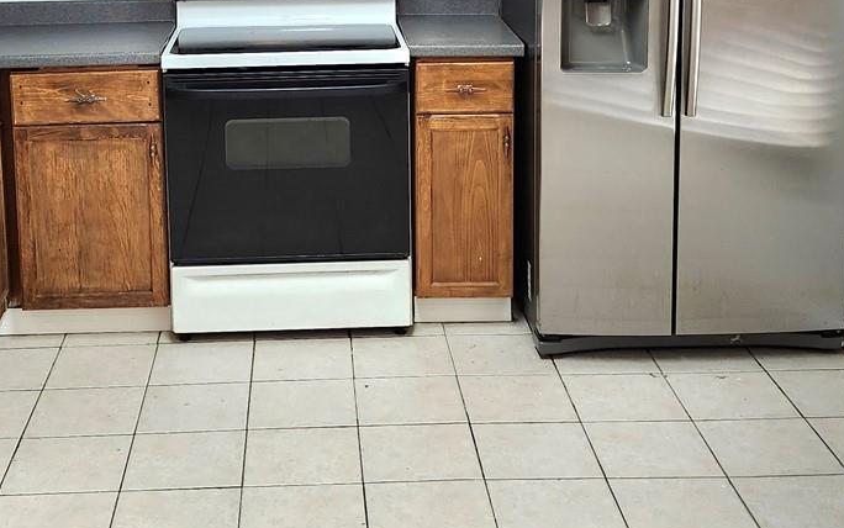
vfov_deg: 22.2
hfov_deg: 35.6
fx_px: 1312
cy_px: 42
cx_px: 345
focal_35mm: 57
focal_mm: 5.54
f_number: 1.8
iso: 200
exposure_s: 1/120
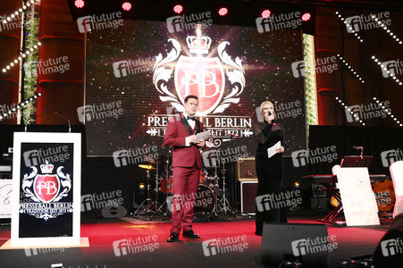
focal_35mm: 32
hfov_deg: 58.8
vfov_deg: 41.1
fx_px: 358
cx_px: 202
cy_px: 134
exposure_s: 1/125
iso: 4000
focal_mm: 32
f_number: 5.6
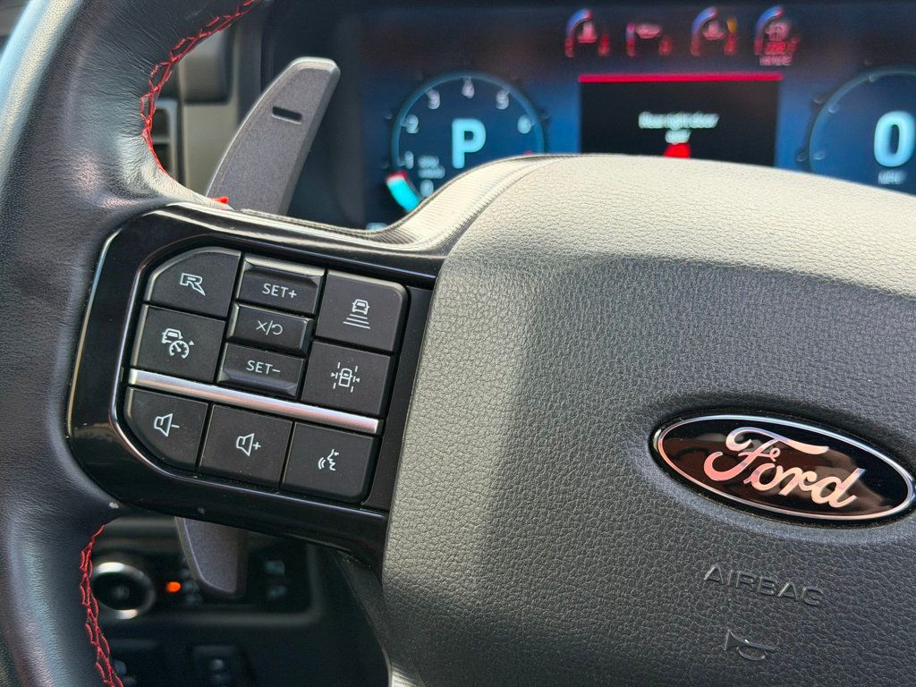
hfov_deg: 39.7
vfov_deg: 30.3
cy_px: 344
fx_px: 1270
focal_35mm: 48
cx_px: 458
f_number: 1.78
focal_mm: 6.76
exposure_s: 1/221
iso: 200
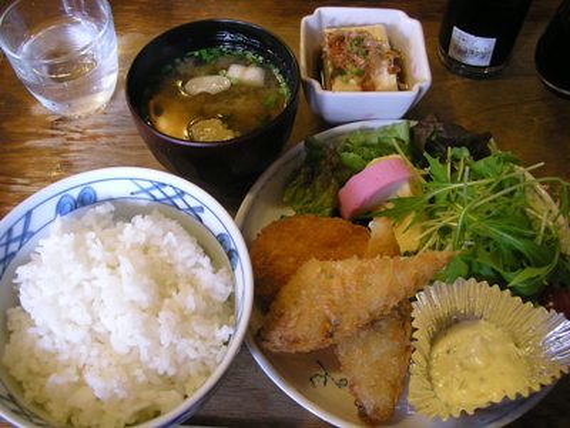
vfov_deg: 40.7
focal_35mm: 35
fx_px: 576
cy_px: 214
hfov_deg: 52.6
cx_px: 285
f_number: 2.8
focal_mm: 5.8
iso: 200
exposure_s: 1/17.6
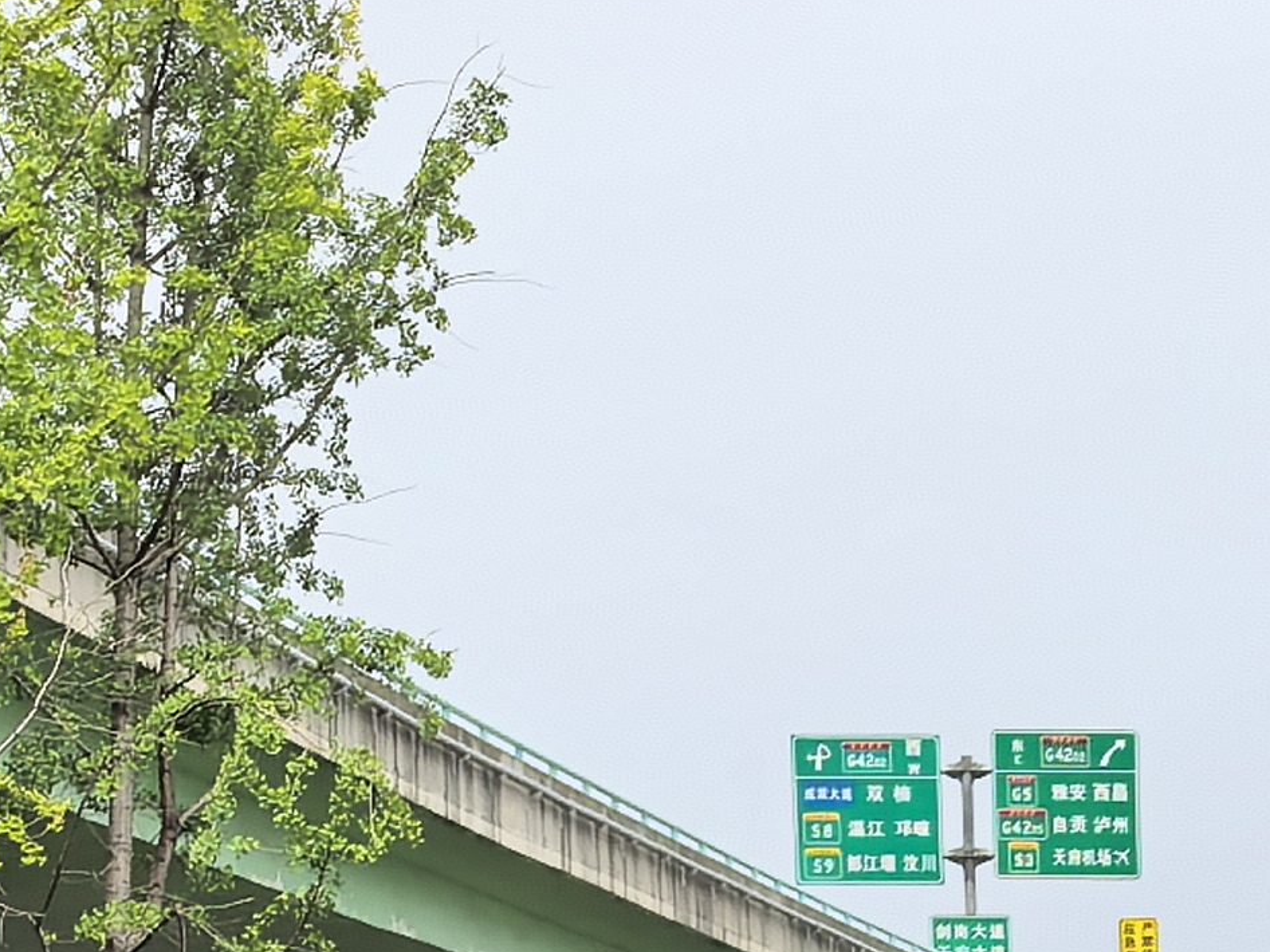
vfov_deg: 8.7
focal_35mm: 160
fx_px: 5869
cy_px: 1955
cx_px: 1659
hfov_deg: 12.0
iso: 50
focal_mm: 6.98
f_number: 2
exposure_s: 1/3333
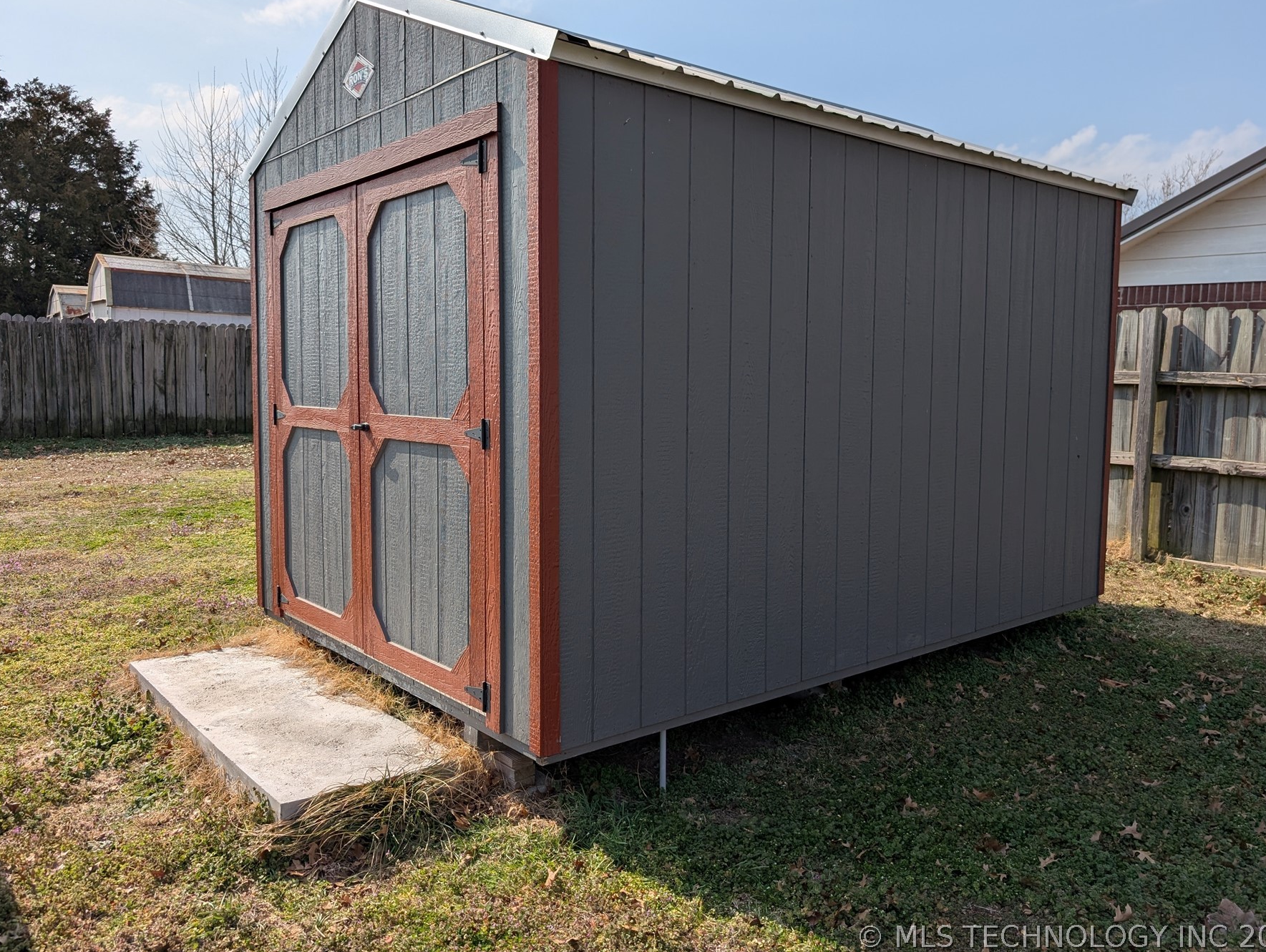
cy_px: 445
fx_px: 952
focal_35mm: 26
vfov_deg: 53.1
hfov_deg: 67.2
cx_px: 634
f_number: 1.68
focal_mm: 6.9
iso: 19
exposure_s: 1/1764
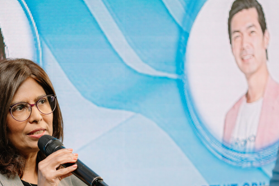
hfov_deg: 11.6
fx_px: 1363
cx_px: 31
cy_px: 189
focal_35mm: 176
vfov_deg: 7.8
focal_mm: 85
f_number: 1.8
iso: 200
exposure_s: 1/200
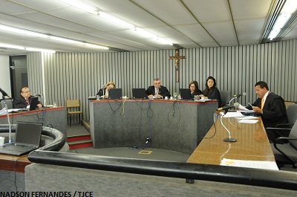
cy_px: 98
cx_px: 148
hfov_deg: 57.3
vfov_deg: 39.8
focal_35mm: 33
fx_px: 272
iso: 1600
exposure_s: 1/50
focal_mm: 22
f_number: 5.6
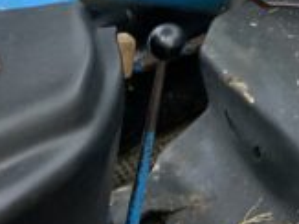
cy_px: -162
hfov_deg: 15.3
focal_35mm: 114
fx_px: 984
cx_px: 508
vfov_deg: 12.1
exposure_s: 1/112
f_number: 1.8
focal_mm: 3
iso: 64
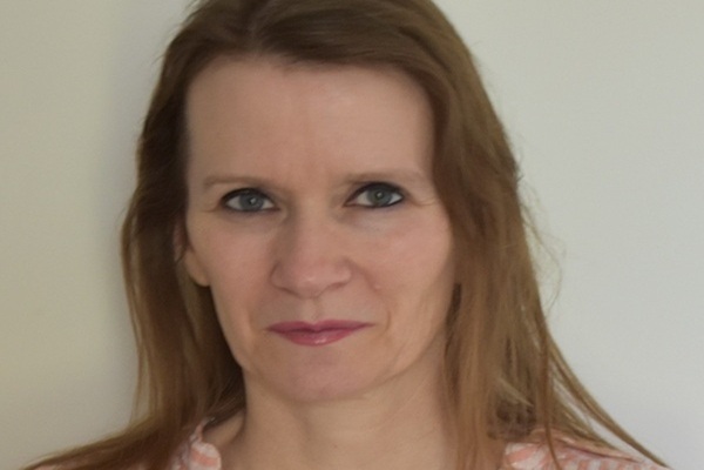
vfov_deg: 23.8
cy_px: 235
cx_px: 352
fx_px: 1115
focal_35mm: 57
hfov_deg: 35.1
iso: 1000
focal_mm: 38
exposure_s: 1/30
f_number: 4.8
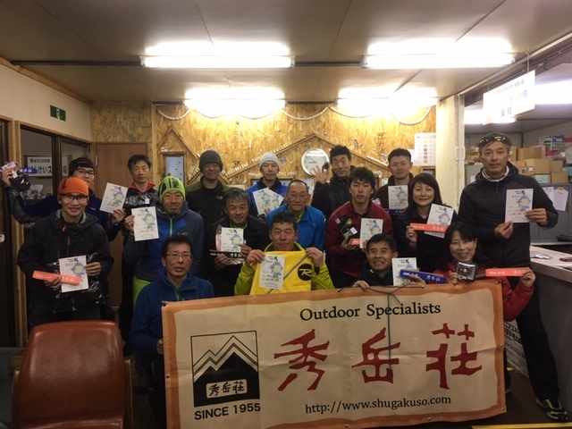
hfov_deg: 61.7
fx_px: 479
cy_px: 214
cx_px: 286
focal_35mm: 29
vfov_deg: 48.2
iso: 64
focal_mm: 4.15
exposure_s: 1/33
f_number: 2.2
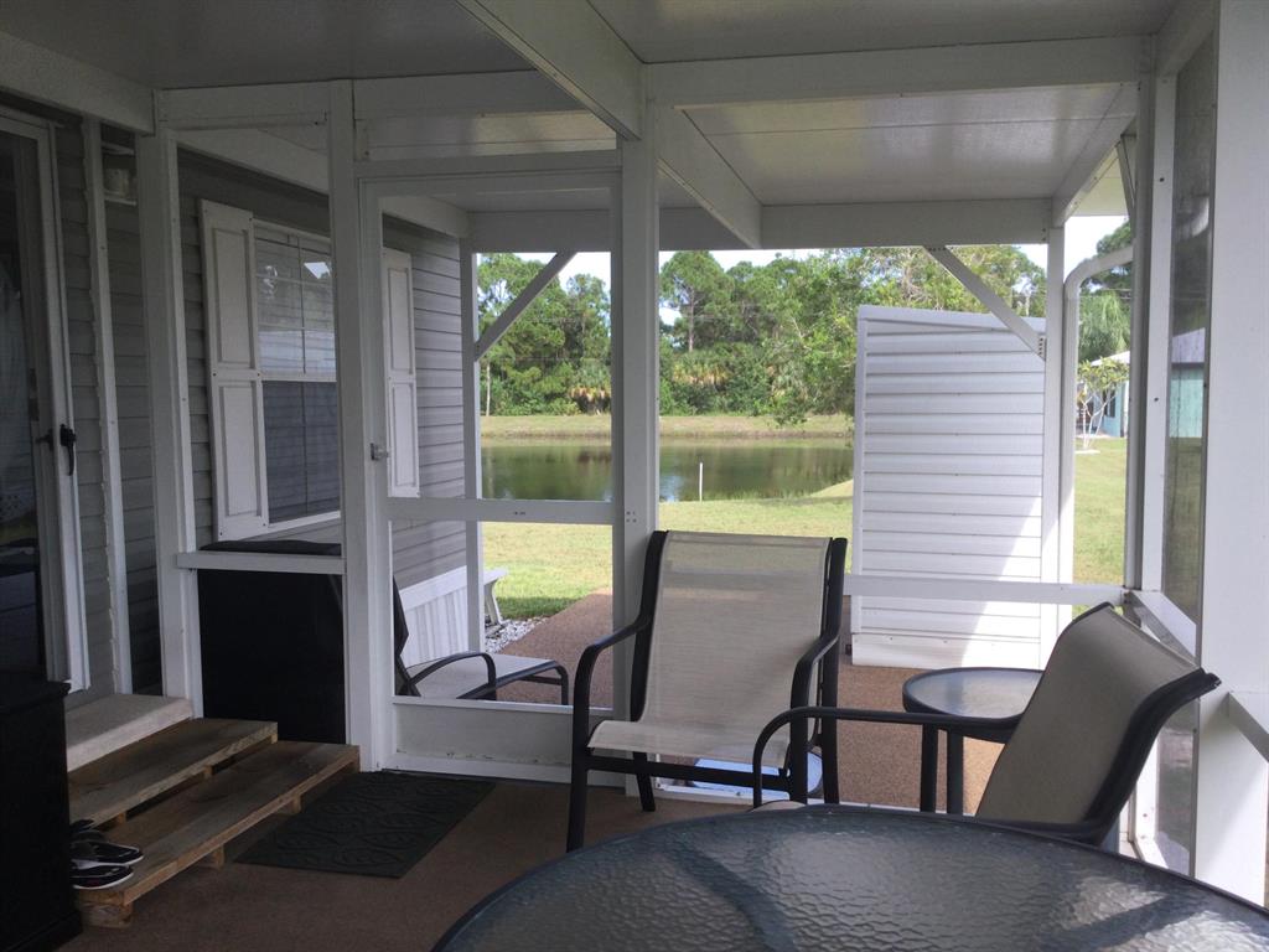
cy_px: 476
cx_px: 634
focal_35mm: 31
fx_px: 1136
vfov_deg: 45.4
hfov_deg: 58.4
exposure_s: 1/222
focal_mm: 3.3
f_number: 2.4
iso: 25
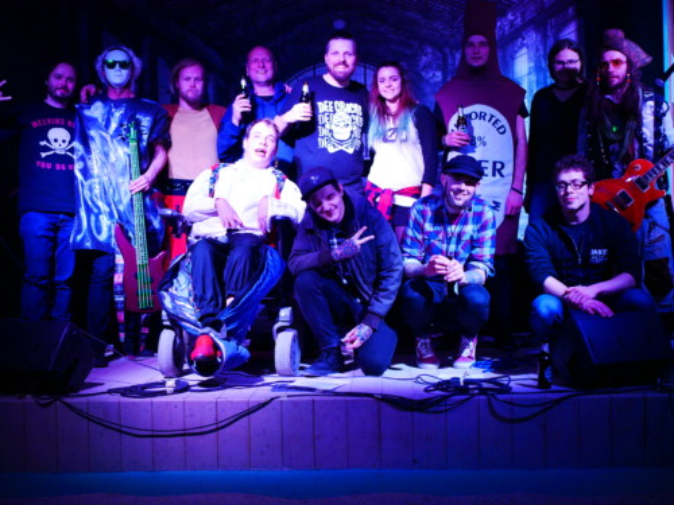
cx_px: 337
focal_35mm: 50
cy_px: 252
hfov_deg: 38.2
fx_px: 974
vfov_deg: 29.1
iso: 1600
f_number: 1.7
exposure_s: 1/320
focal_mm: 25
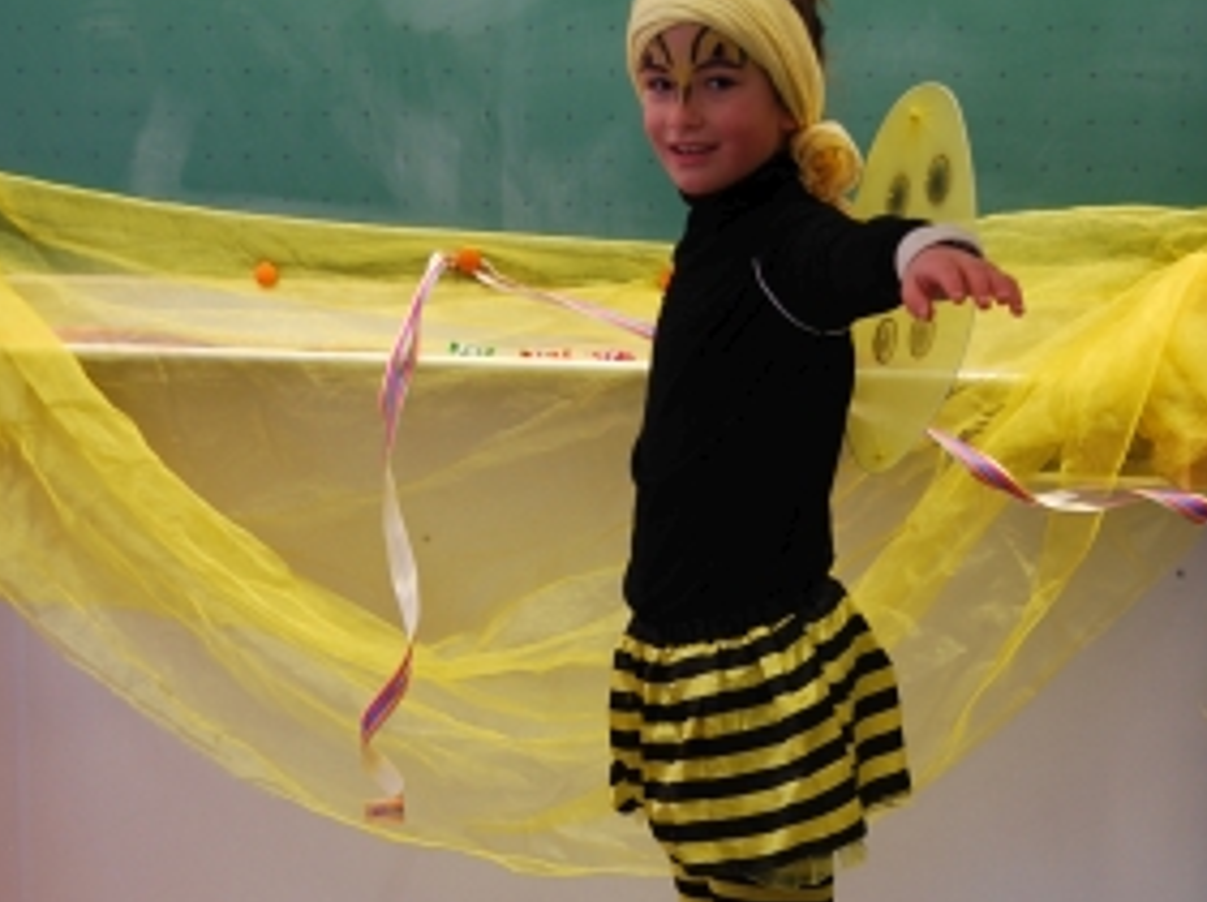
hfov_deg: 22.3
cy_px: 709
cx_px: 621
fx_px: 3064
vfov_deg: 16.6
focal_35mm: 88
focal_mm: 38
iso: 220
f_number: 4.8
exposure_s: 1/30
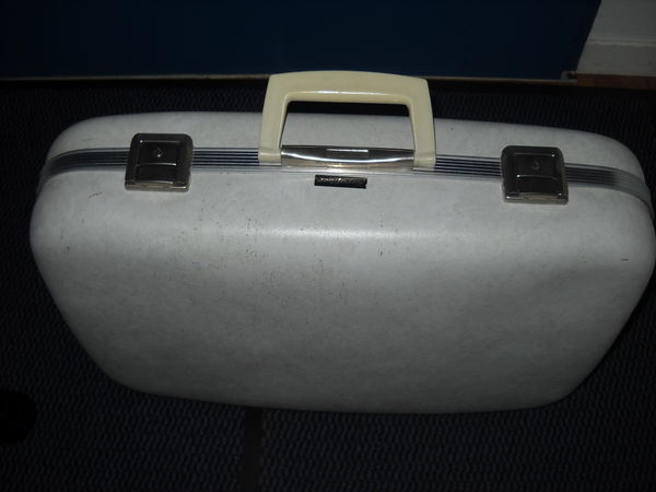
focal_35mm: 41
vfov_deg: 35.1
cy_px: 246
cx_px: 328
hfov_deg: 45.8
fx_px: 777
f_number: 3.1
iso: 64
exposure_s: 1/30
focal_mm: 6.72
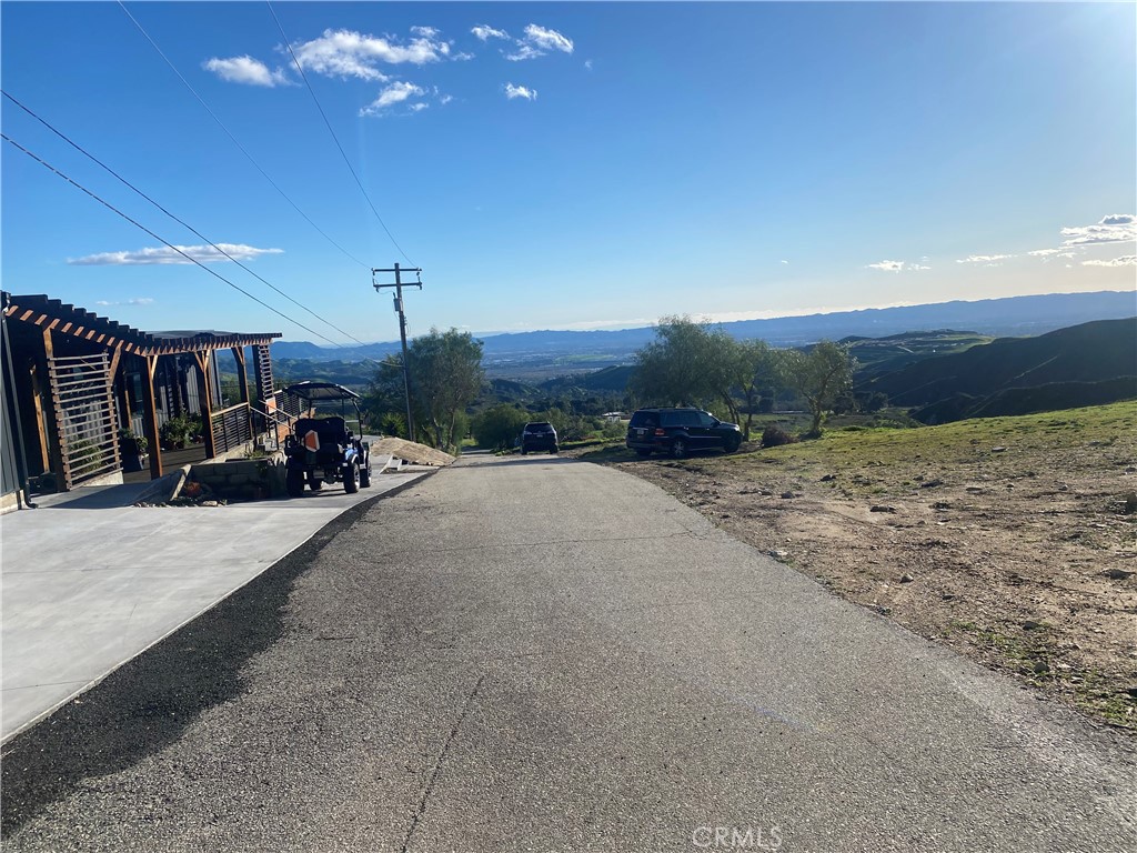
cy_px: 426
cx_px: 568
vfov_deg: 53.1
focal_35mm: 26
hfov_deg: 67.3
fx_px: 854
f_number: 1.8
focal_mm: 4.25
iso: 32
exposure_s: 1/3984
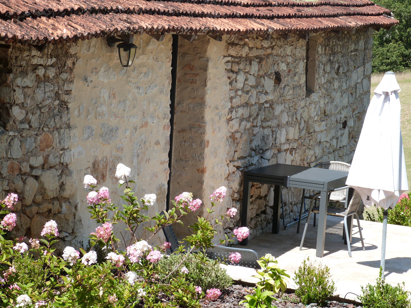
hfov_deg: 19.6
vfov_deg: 14.8
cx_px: 206
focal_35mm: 100
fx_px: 1187
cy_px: 154
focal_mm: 18.2
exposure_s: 1/250
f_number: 5.6
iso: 100
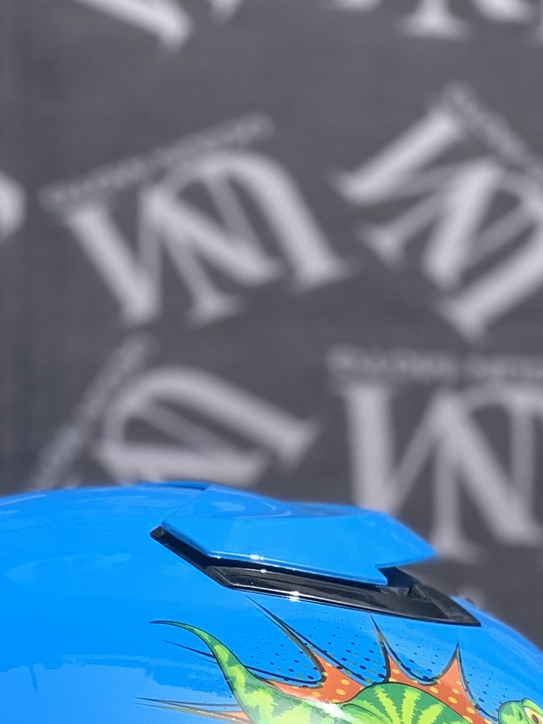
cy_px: 978
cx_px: 156
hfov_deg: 8.6
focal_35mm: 173
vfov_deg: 11.1
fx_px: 3618
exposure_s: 1/600
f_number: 2.4
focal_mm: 6
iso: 16
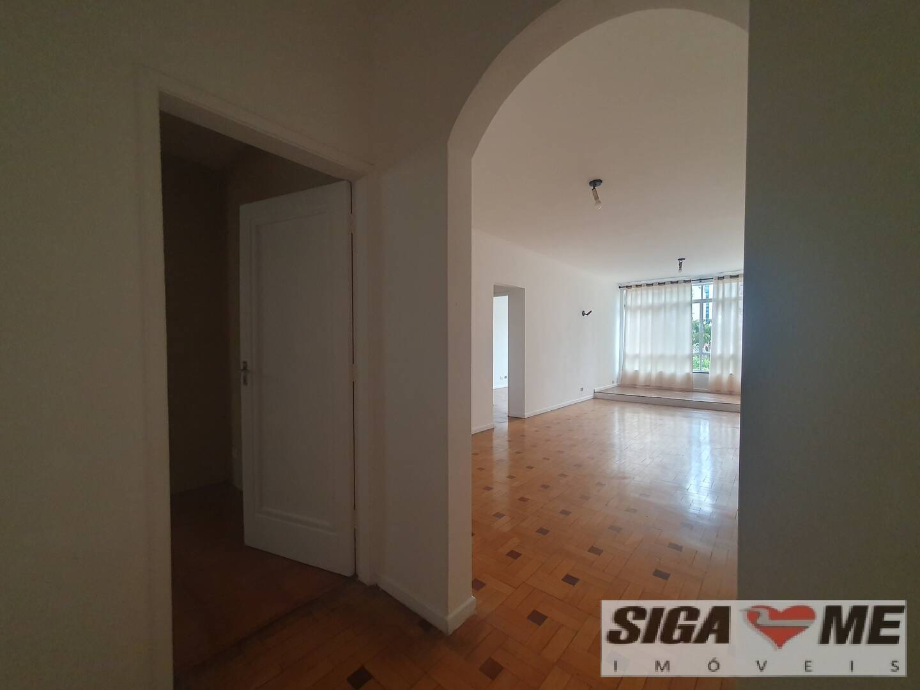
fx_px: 346
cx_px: 460
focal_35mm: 13
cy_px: 345
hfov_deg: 106.2
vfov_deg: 89.9
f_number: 2.2
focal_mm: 1.8
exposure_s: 1/40
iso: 320
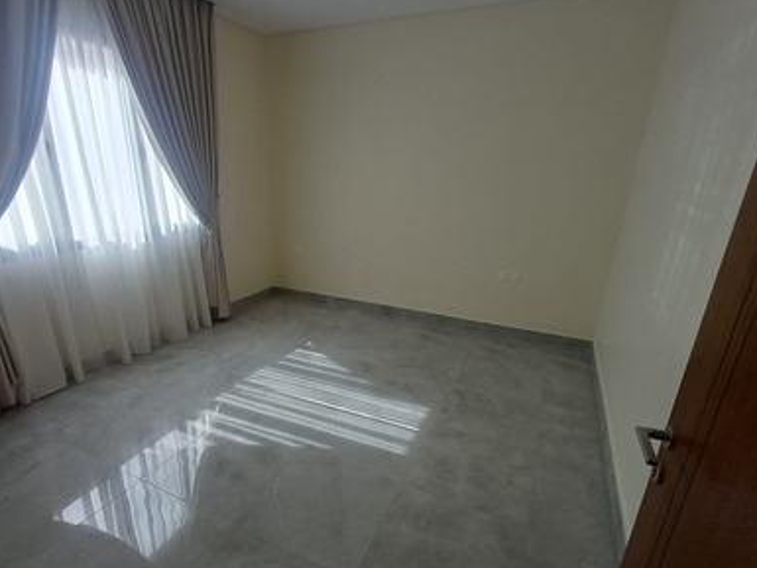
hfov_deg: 84.5
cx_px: 351
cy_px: 327
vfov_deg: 68.3
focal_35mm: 19
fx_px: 416
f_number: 2.2
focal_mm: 1.64
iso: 80
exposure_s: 1/100
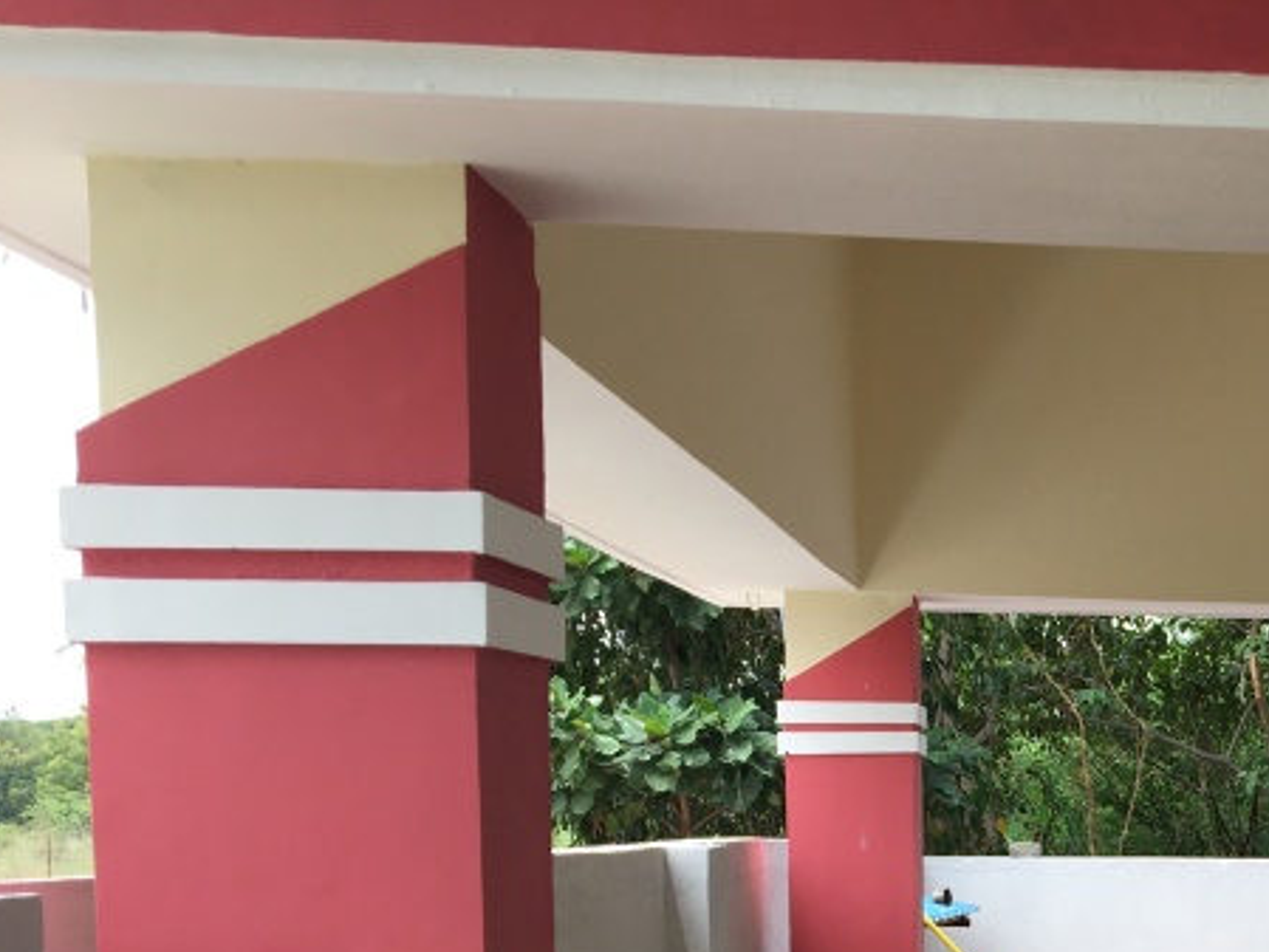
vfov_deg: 22.5
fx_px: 2273
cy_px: 1014
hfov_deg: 28.7
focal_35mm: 62
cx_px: 1340
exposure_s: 1/382
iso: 25
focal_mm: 4.15
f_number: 2.2
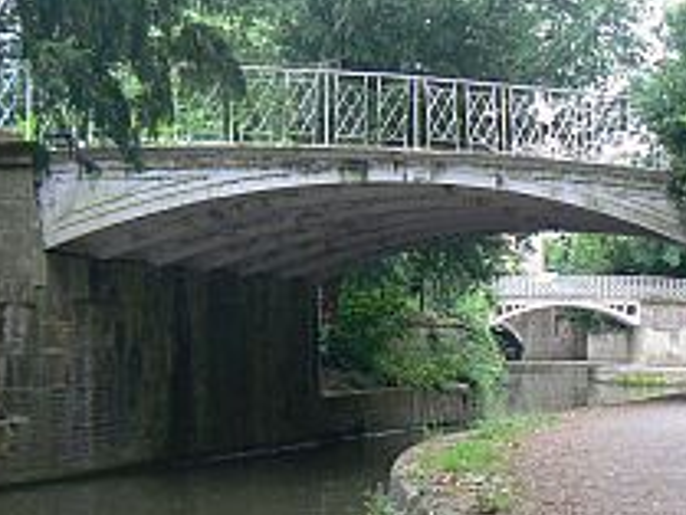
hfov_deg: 24.1
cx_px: 417
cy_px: 308
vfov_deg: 18.2
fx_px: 1606
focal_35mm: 81
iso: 80
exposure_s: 1/50
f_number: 2.8
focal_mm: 7.9
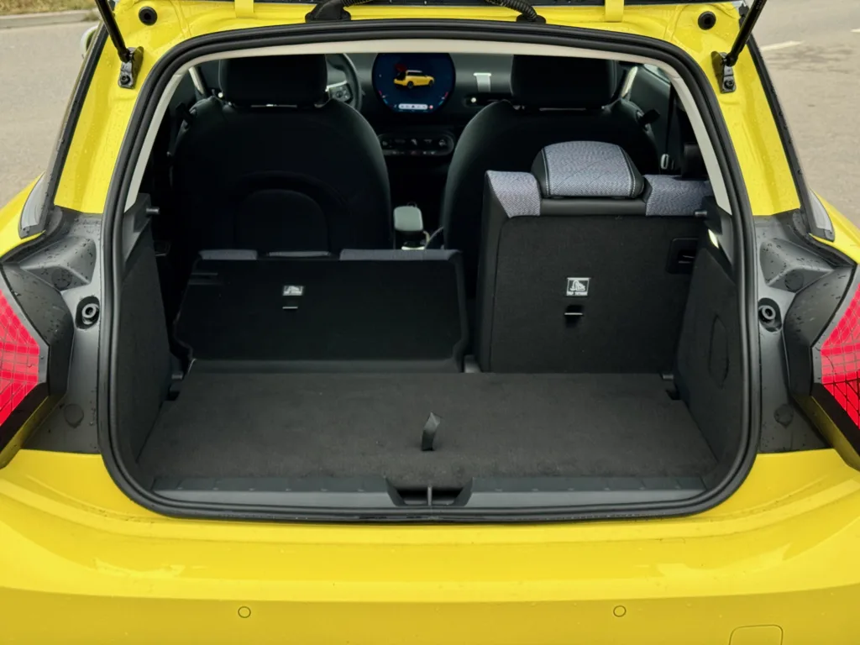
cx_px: 430
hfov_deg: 39.7
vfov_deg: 30.3
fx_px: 1193
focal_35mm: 48
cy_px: 322
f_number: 1.78
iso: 100
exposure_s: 1/980
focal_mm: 6.76
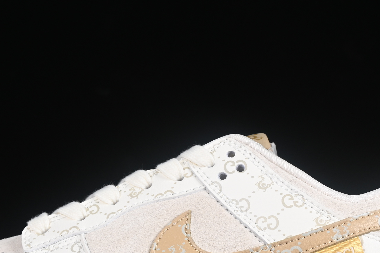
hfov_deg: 12.7
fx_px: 1710
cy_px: 204
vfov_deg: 8.5
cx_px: 171
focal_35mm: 162
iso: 160
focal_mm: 50
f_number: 8
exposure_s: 1/80
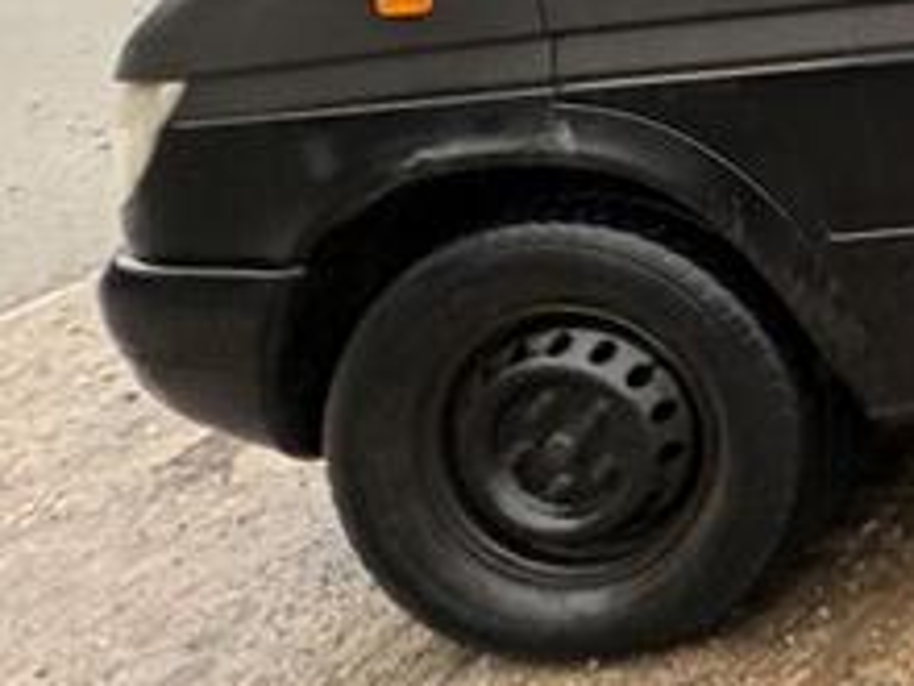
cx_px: 1828
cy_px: -412
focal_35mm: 57
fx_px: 1505
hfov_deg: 19.3
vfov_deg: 20.8
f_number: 2.2
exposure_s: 1/60
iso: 250
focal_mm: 2.22
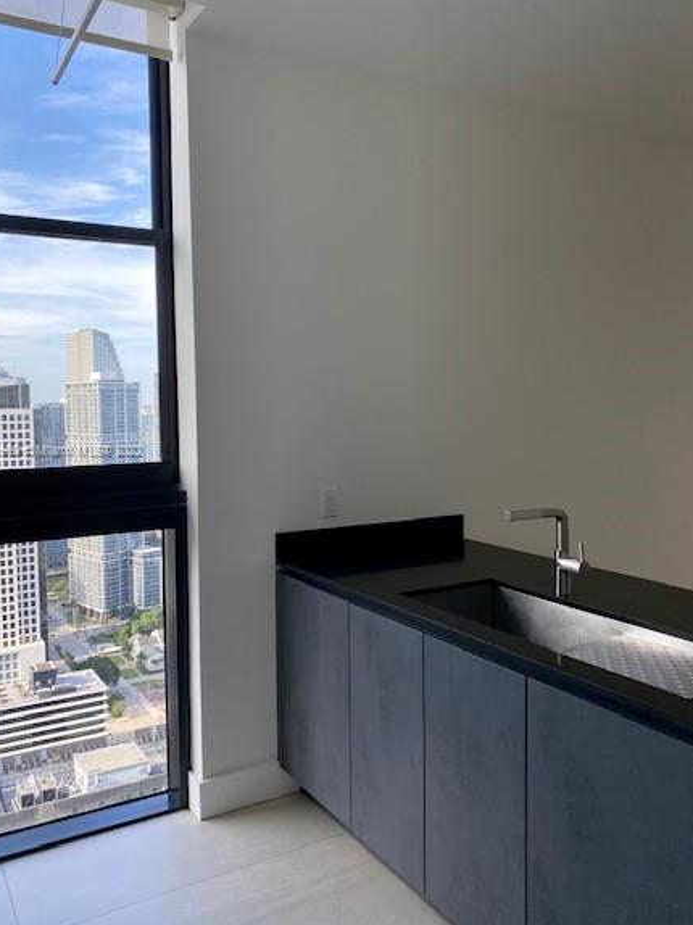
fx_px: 775
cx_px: 343
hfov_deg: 48.2
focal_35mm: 29
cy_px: 451
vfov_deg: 61.7
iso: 32
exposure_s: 1/150
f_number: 1.8
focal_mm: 4.25
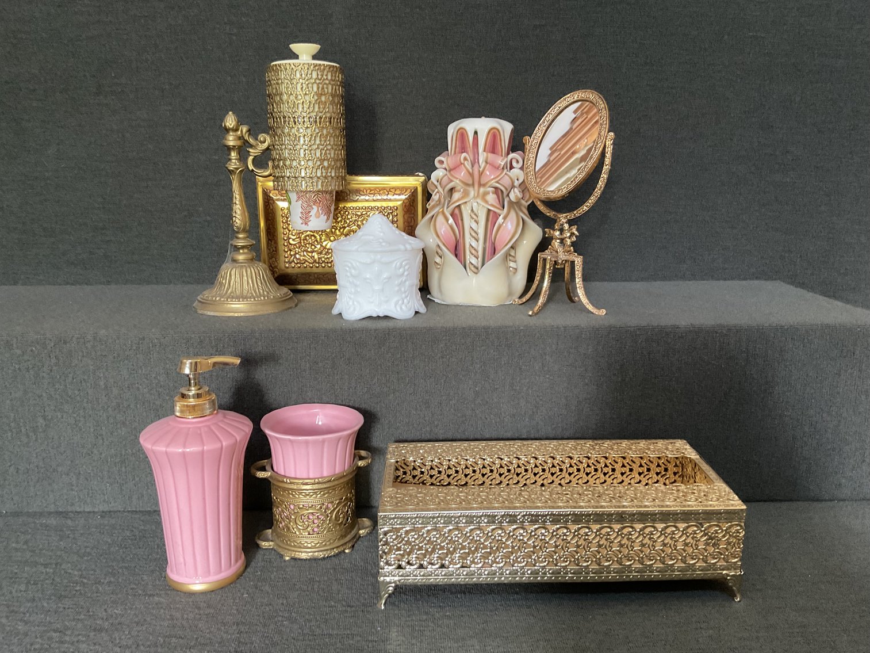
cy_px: 326
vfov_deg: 48.2
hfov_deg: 61.7
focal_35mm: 29
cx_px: 435
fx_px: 729
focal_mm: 3
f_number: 1.8
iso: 200
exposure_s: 1/40
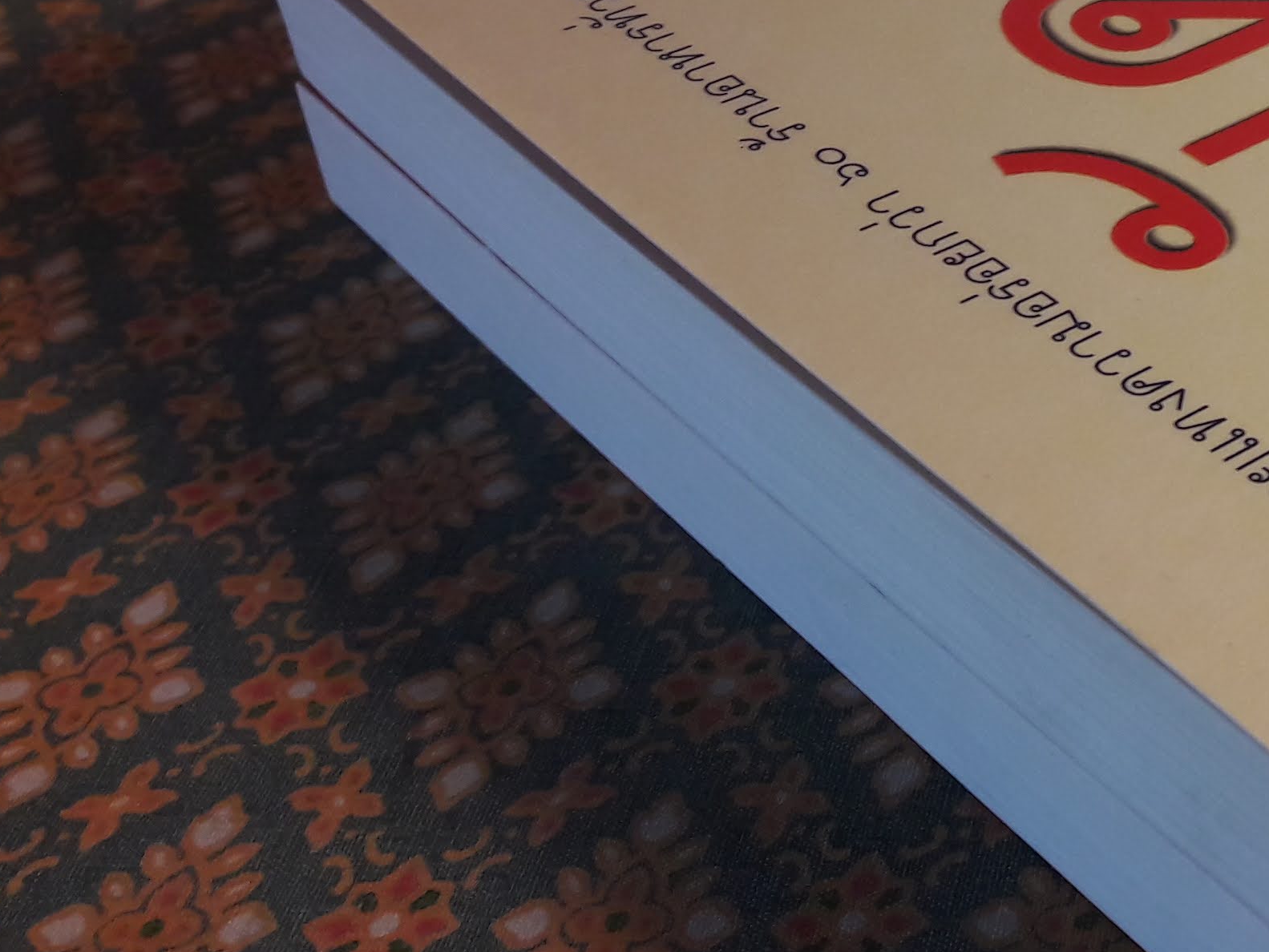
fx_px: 2677
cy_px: 246
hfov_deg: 23.6
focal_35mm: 73
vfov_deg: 20.0
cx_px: 1643
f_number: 1.9
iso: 40
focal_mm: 3.7
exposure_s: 1/33
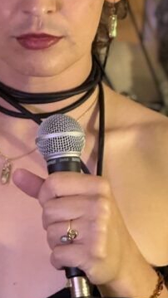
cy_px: 50
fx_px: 1164
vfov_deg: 14.5
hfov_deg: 8.2
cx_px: 5
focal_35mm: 147
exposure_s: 1/15
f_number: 2.8
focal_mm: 9
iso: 800
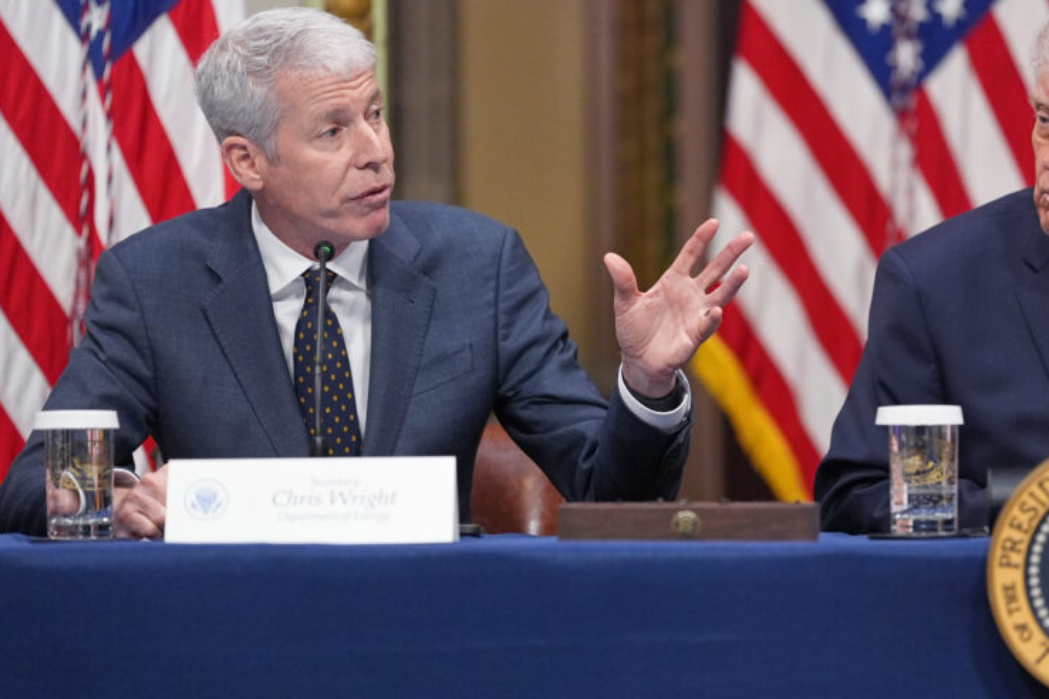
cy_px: 290
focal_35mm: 244
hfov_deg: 8.4
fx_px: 7109
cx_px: 722
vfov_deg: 5.6
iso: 2500
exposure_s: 1/320
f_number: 2
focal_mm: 150
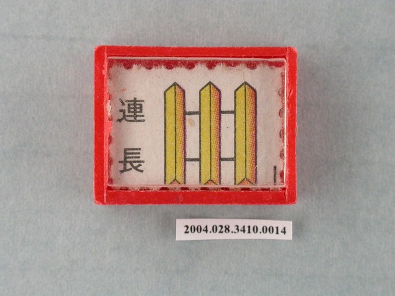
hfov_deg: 13.7
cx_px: 198
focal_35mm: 144
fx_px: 1643
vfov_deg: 10.3
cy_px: 148
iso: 200
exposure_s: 1/30
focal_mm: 29.9
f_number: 6.2
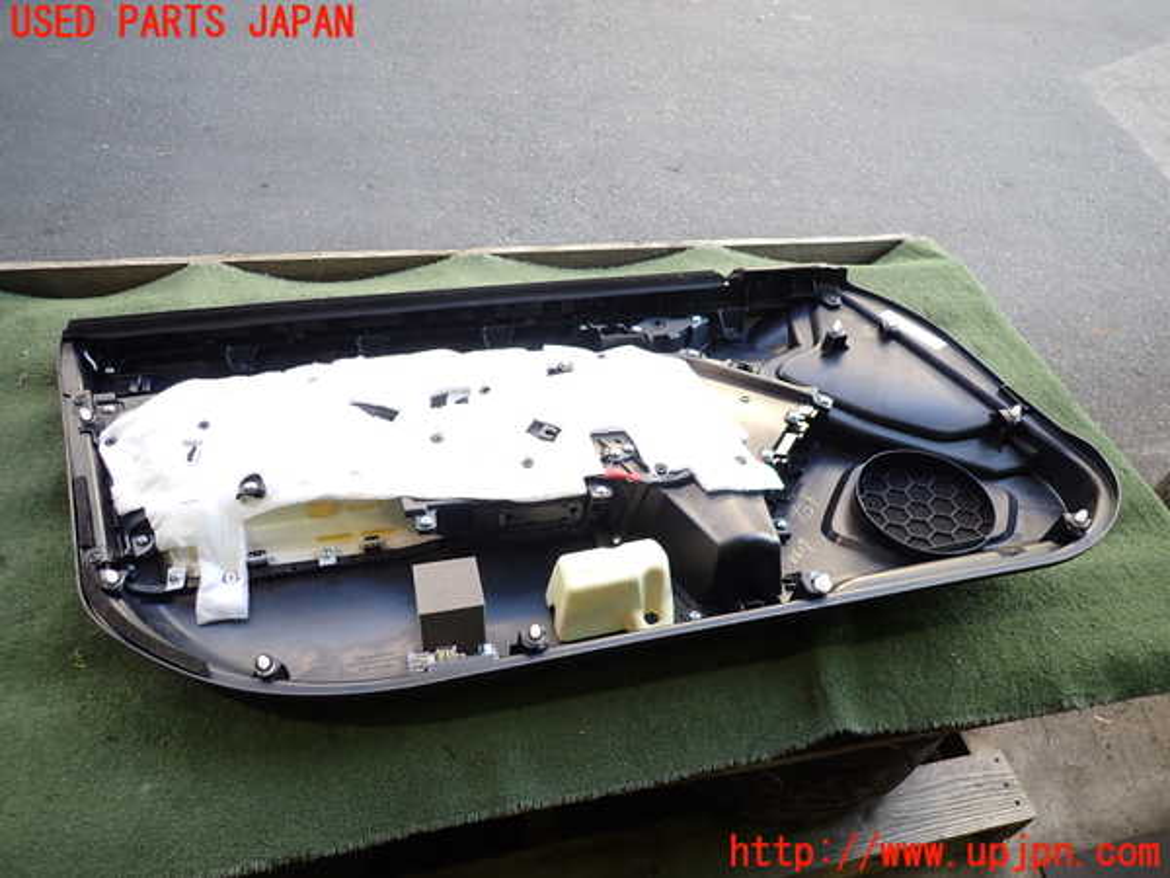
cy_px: 439
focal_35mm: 25
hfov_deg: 69.4
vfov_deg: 54.9
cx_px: 585
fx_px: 845
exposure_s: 1/125
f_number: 2
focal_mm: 4.5
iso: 200
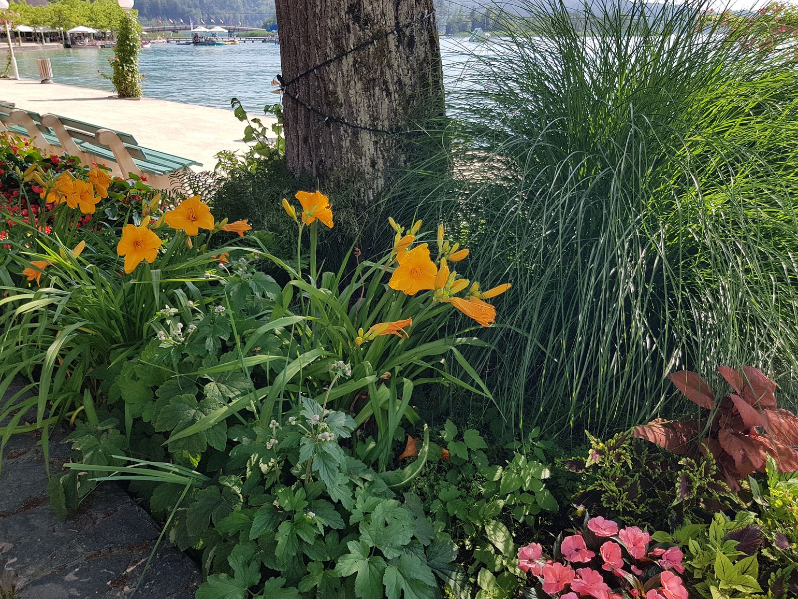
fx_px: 622
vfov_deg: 51.4
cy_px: 304
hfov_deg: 65.3
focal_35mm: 27
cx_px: 409
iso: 50
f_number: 1.7
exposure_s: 1/1264
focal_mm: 4.2
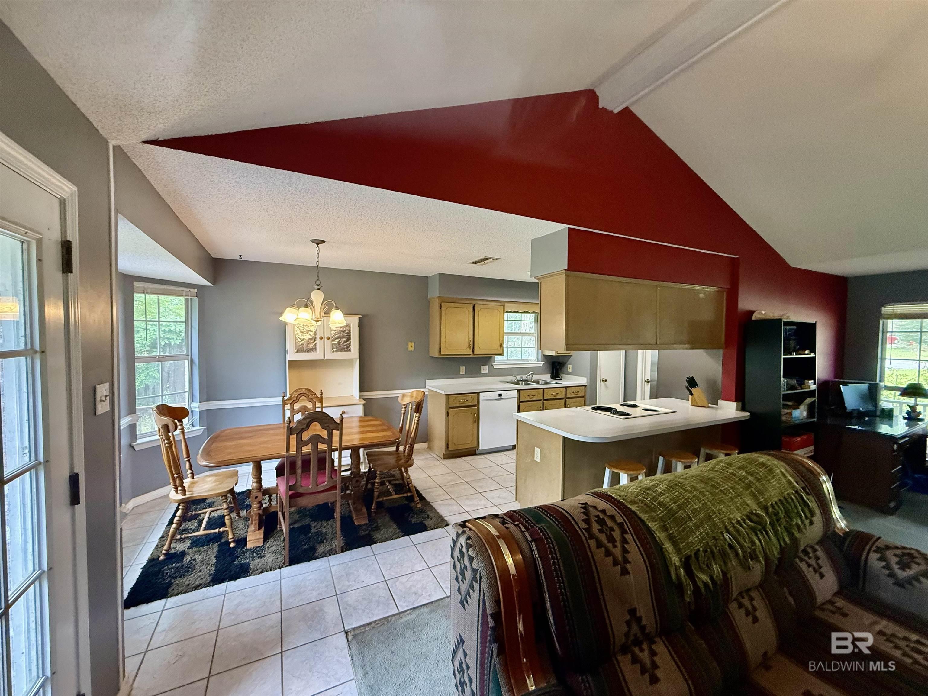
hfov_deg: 102.1
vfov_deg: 85.7
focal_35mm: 14
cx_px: 464
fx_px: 375
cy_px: 348
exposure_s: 1/120
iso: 320
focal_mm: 2.22
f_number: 2.2
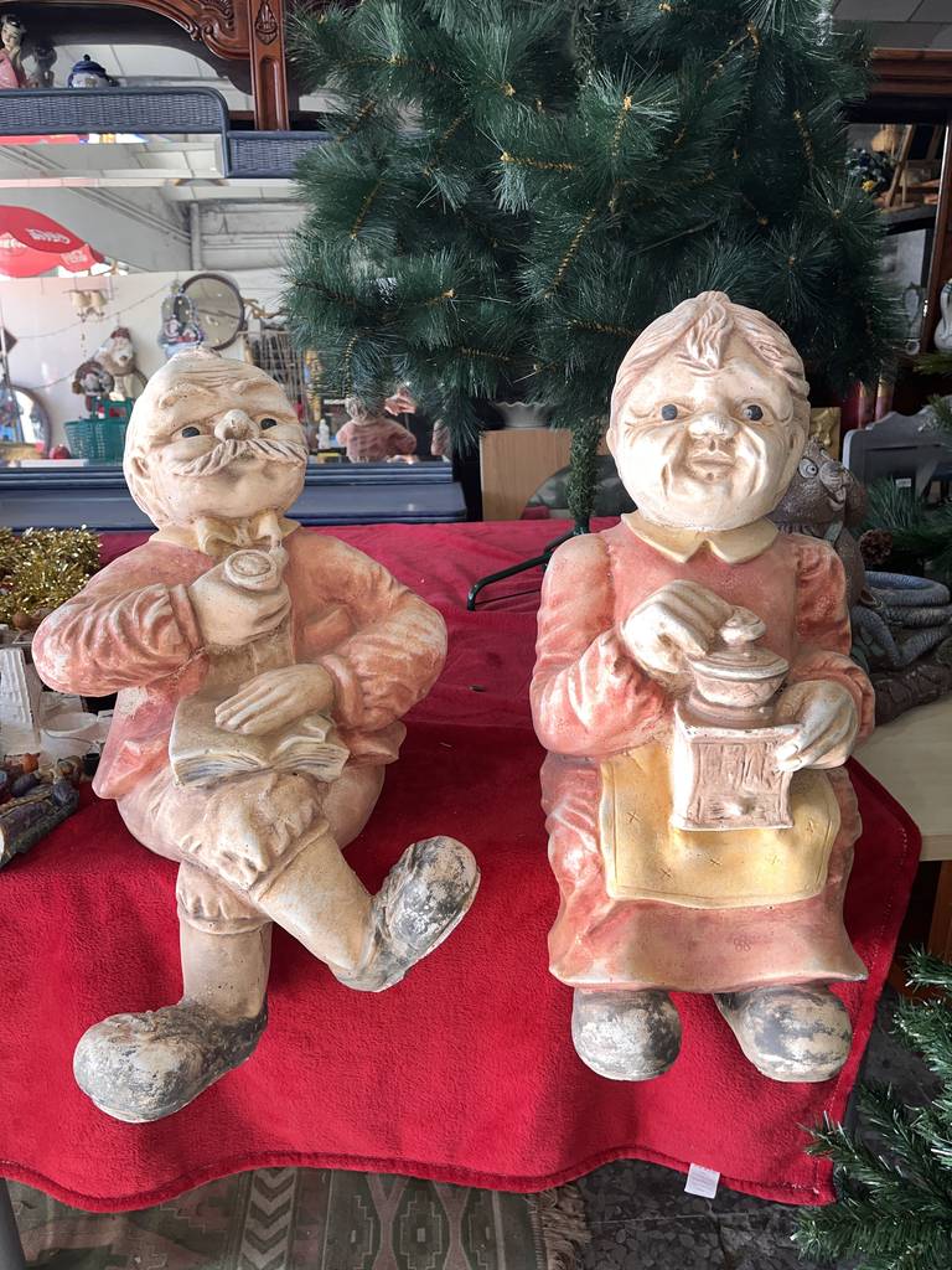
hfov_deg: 53.1
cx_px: 476
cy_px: 635
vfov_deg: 67.3
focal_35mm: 26
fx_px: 953
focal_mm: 5.1
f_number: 1.6
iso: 40
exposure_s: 1/165
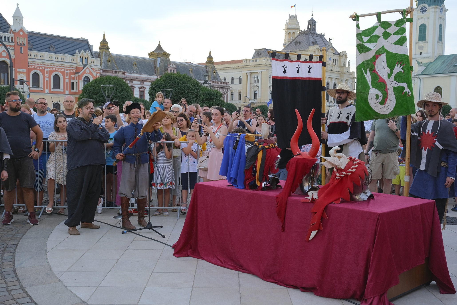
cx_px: 228
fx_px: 444
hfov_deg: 54.4
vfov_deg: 37.9
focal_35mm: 35
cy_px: 152
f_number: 5
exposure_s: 1/100
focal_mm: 23.5
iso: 320
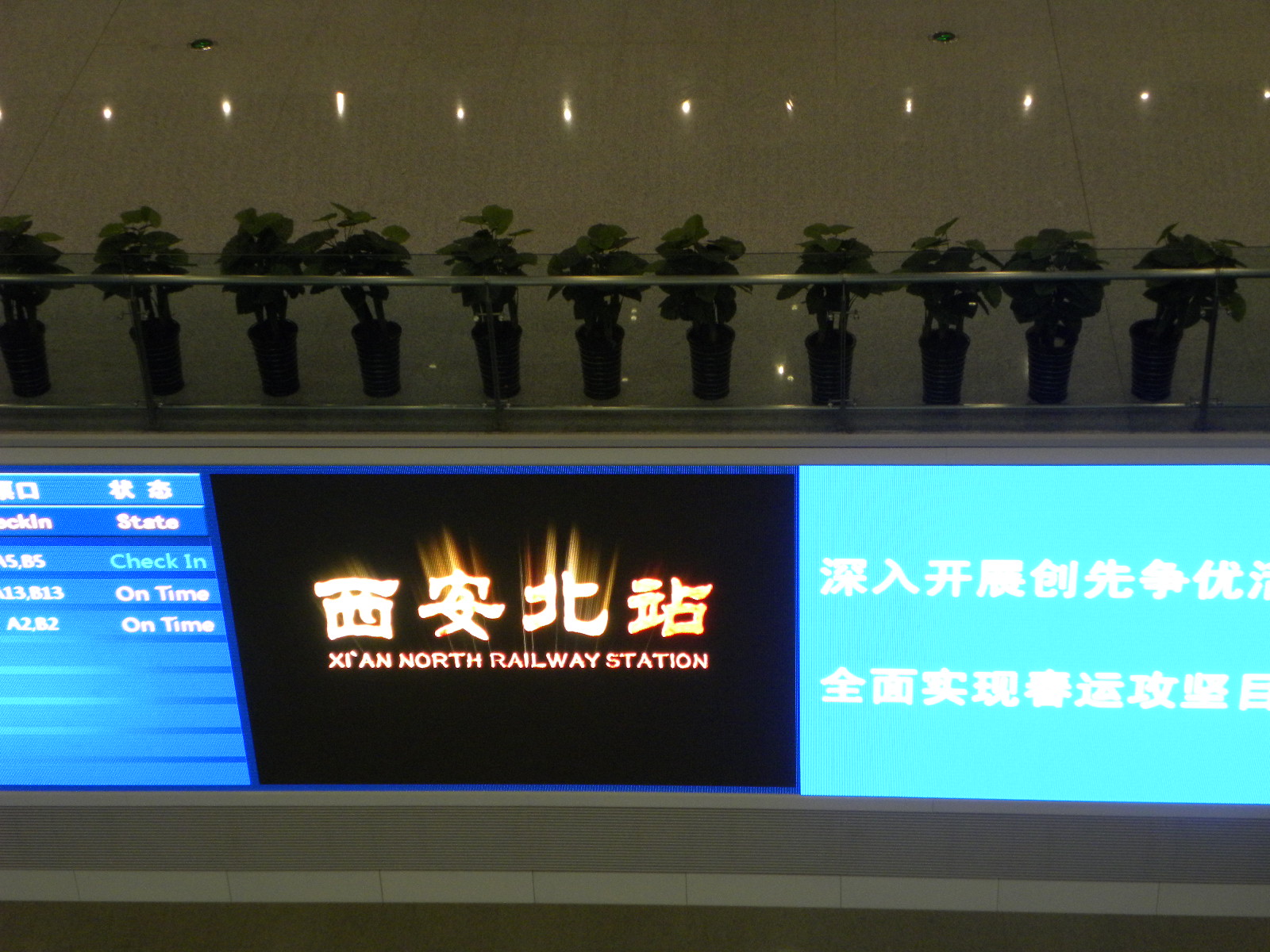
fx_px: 2421
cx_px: 635
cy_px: 476
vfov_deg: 22.3
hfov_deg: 29.4
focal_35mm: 66
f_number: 3.5
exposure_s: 1/60
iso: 250
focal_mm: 11.8
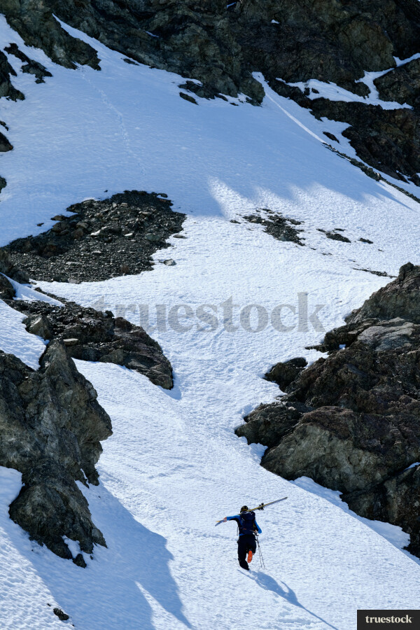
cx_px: 210
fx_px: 1872
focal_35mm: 107
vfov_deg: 19.1
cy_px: 315
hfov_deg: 12.8
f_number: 6.4
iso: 500
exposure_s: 1/2000
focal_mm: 71.5
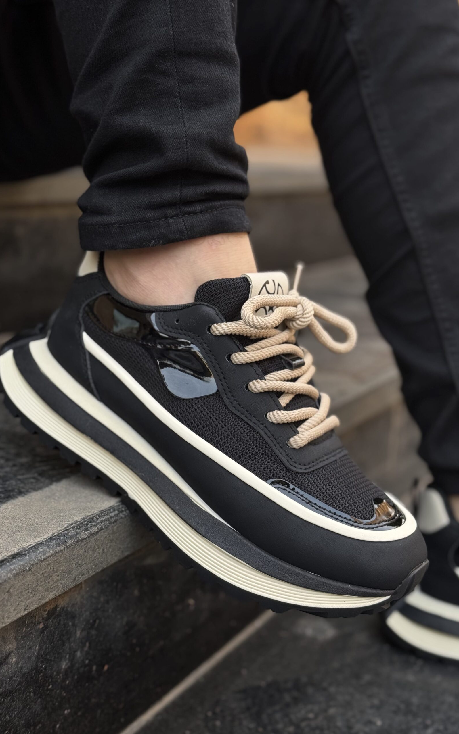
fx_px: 1021
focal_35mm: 51
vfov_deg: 39.6
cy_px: 367
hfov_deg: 25.3
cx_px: 228
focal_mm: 6.76
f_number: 1.78
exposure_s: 1/100
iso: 50
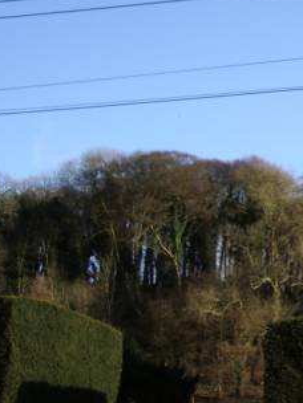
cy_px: 144
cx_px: 516
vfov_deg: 21.3
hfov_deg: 14.5
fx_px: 1074
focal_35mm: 92
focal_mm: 5.8
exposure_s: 1/200
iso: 50
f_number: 4.3
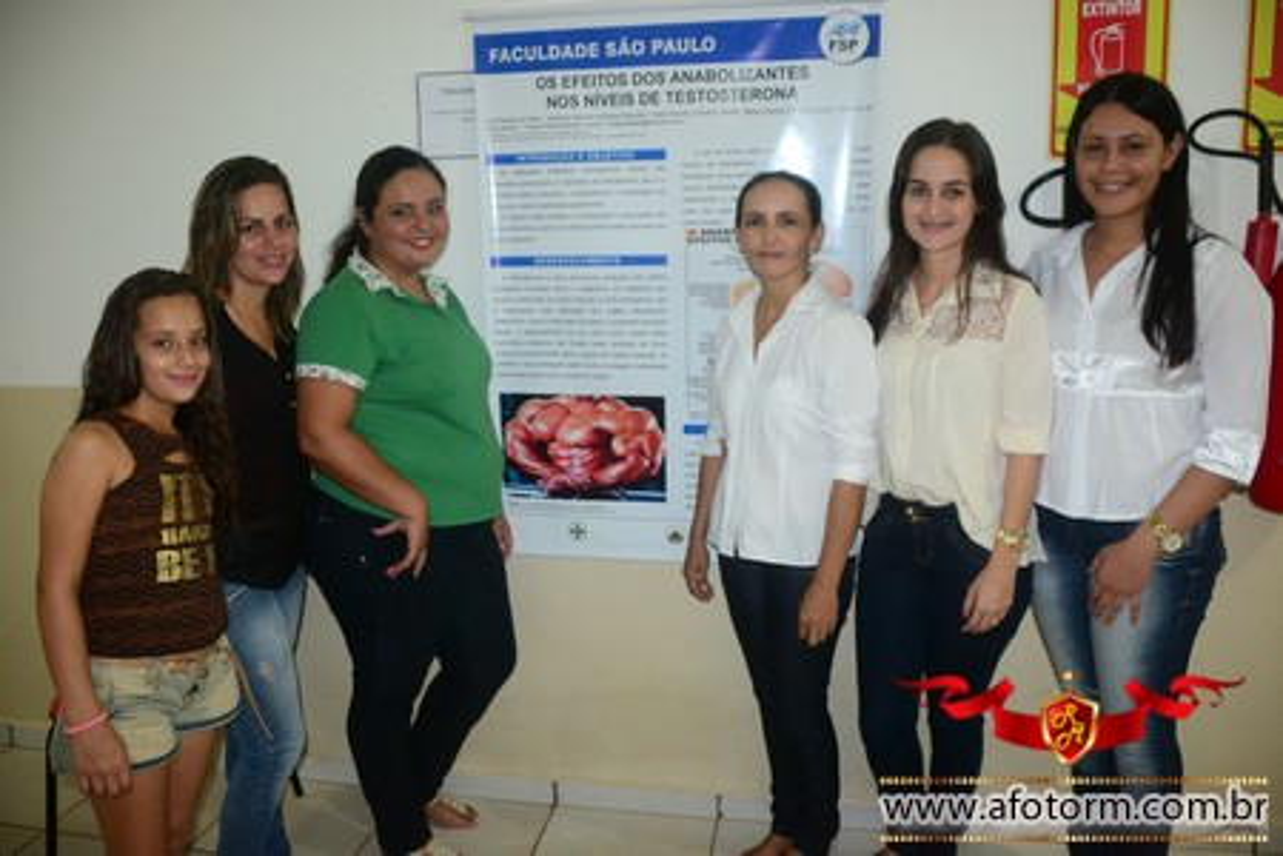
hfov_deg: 61.9
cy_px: 428
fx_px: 1069
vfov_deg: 43.6
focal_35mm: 30
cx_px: 642
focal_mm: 20
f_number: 3.5
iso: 1600
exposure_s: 1/60
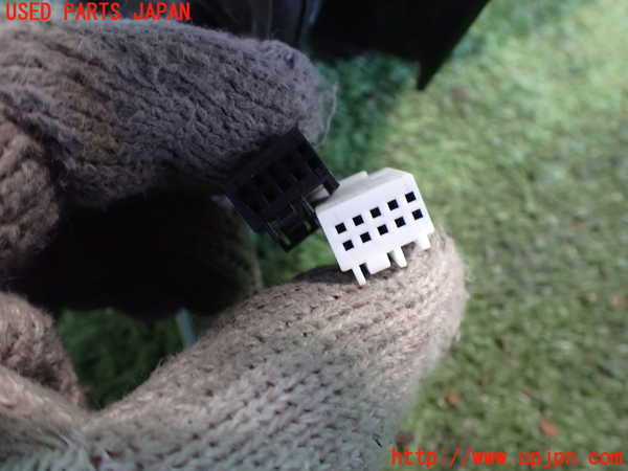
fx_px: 544
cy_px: 236
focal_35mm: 30
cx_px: 314
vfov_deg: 46.8
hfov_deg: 60.0
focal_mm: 5.4
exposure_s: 1/30
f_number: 2.3
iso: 1000
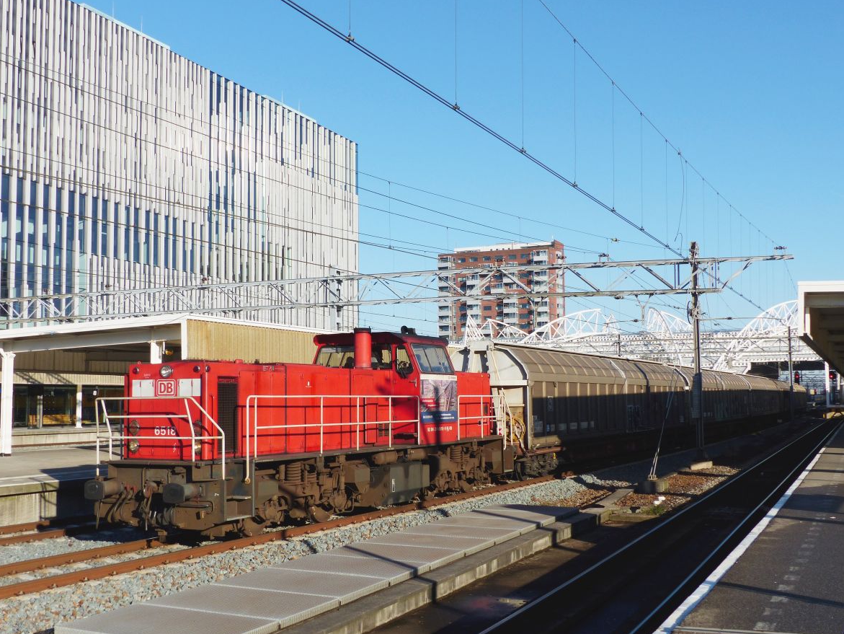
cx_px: 414
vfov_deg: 34.4
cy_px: 321
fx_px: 1024
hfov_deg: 44.8
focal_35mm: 42
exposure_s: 1/800
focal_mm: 7.4
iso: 100
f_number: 4
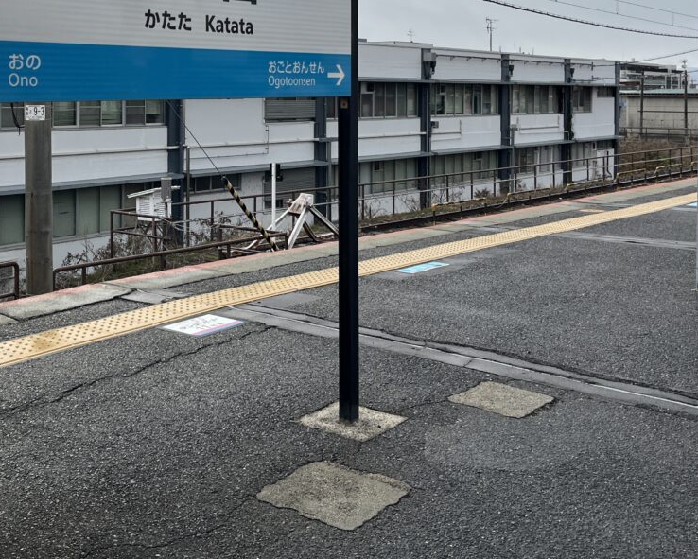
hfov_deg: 41.0
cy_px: 120
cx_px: 188
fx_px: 909
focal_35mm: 44
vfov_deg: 33.3
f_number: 1.6
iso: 50
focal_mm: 5.1
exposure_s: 1/2513
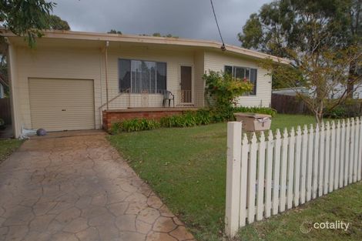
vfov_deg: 59.5
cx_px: 181
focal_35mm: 21
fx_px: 211
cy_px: 120
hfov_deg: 81.2
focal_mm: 14
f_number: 7.1
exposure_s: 1/180
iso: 100
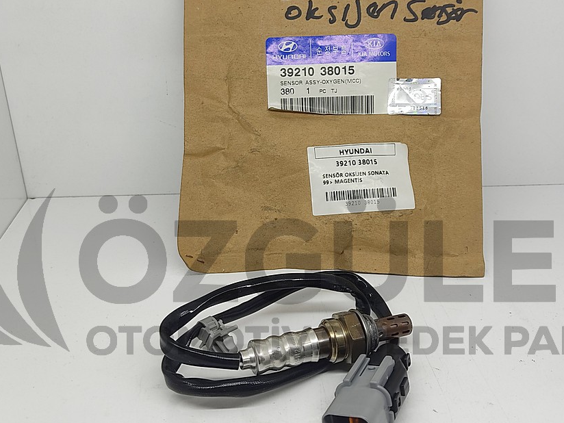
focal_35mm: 41
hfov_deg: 45.8
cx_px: 299
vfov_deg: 35.0
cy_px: 169
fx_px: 668
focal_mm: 4.74
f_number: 1.79
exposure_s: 1/120
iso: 195
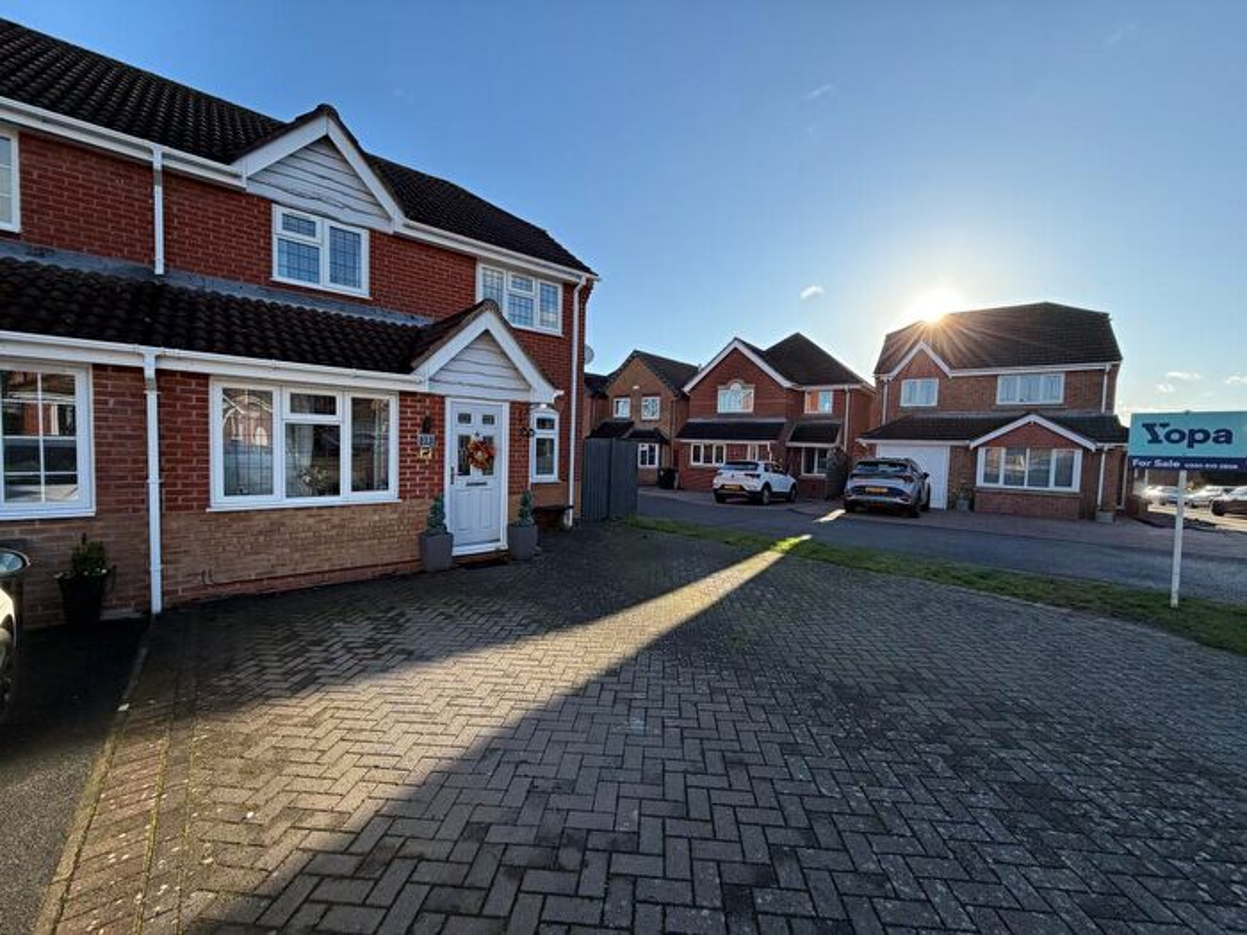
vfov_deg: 85.7
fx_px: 504
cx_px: 624
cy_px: 468
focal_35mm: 14
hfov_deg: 102.1
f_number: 2.2
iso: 40
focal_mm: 2.22
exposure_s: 1/619
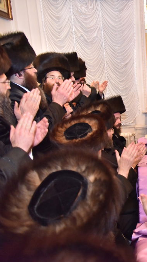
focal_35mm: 38
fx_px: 264
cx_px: 192
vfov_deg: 52.8
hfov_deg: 26.4
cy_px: 131
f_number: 4
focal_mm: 24
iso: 2500
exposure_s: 1/100
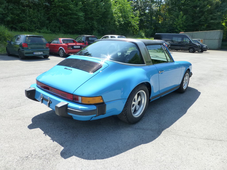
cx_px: 114
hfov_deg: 71.6
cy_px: 85
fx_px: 157
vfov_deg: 56.8
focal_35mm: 24
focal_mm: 4.3
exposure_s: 1/400
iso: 160
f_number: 4
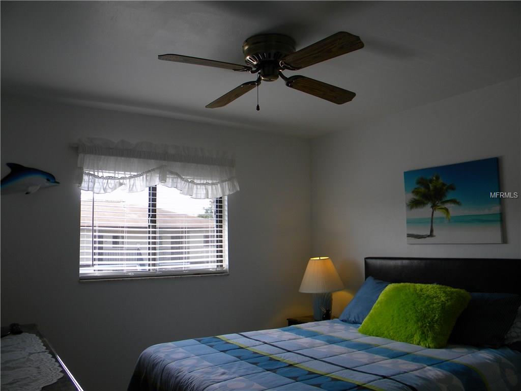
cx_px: 260
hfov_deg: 63.4
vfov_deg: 49.7
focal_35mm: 28
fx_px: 421
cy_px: 196
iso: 80
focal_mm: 5
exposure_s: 1/104
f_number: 3.5
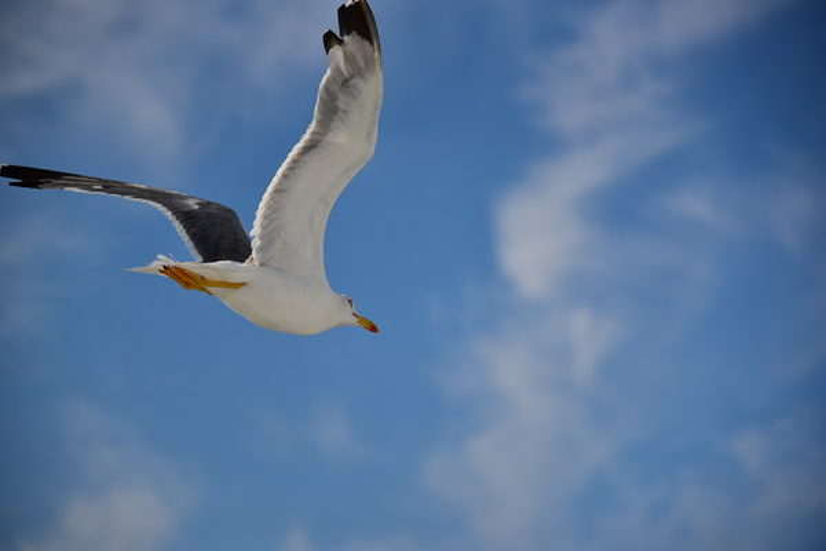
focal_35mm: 120
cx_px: 413
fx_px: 2753
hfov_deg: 17.1
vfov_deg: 11.4
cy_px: 276
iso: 200
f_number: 4
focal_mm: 120
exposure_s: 1/4000
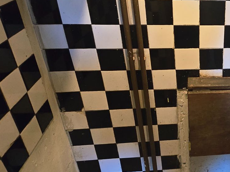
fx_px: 239
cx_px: 232
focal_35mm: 36
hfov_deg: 43.7
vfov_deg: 39.2
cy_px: 56
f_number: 2.2
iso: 400
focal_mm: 2.2
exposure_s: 1/50
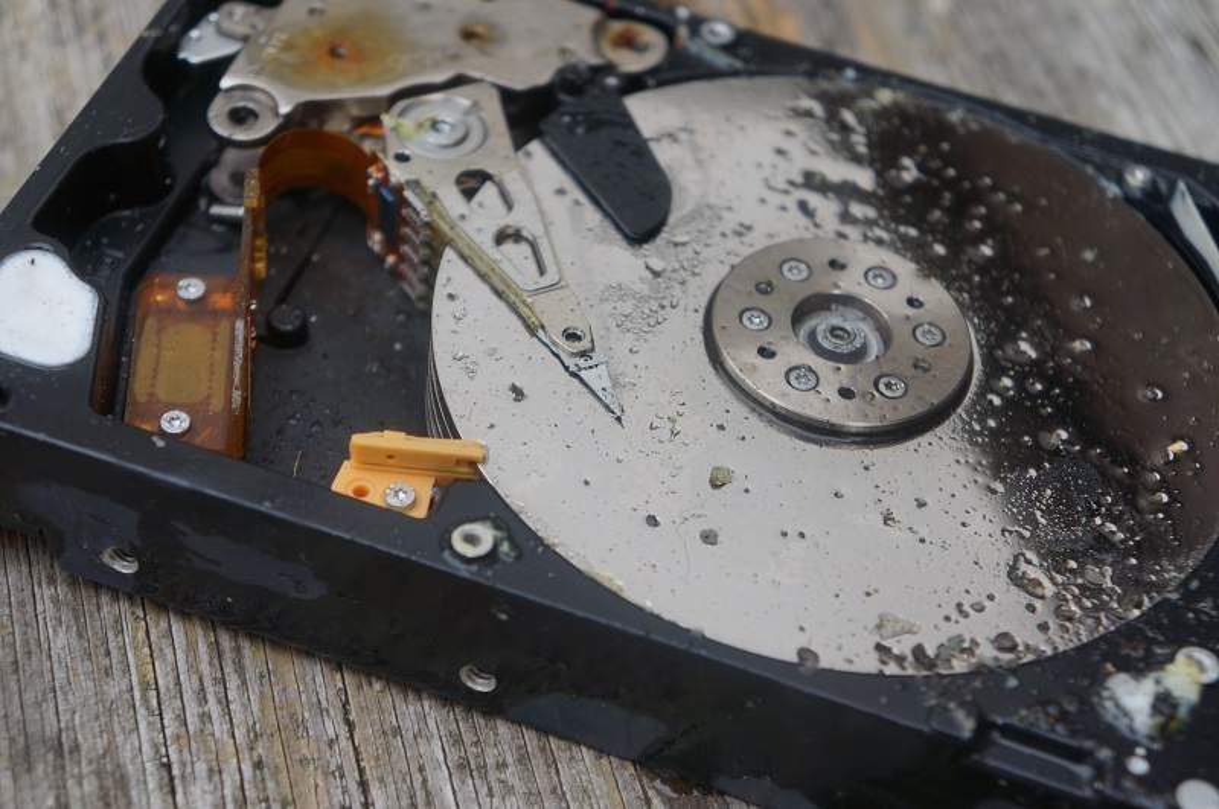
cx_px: 610
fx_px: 2181
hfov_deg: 31.2
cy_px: 404
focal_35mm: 64
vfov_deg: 21.0
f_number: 4.5
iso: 200
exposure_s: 1/160
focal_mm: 43
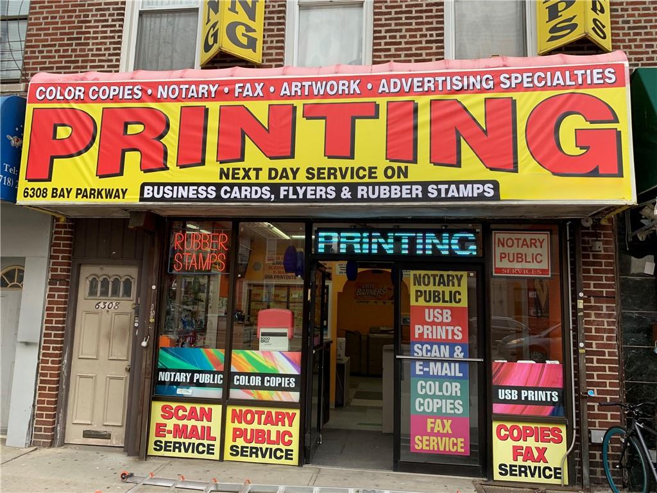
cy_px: 246
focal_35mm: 26
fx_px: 493
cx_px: 328
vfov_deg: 53.1
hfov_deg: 67.3
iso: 25
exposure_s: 1/180
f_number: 1.8
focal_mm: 4.25
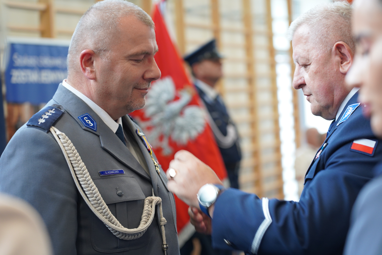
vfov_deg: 13.0
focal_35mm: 105
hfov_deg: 19.5
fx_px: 1114
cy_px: 128
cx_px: 191
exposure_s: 1/160
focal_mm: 105
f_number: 4
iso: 1250
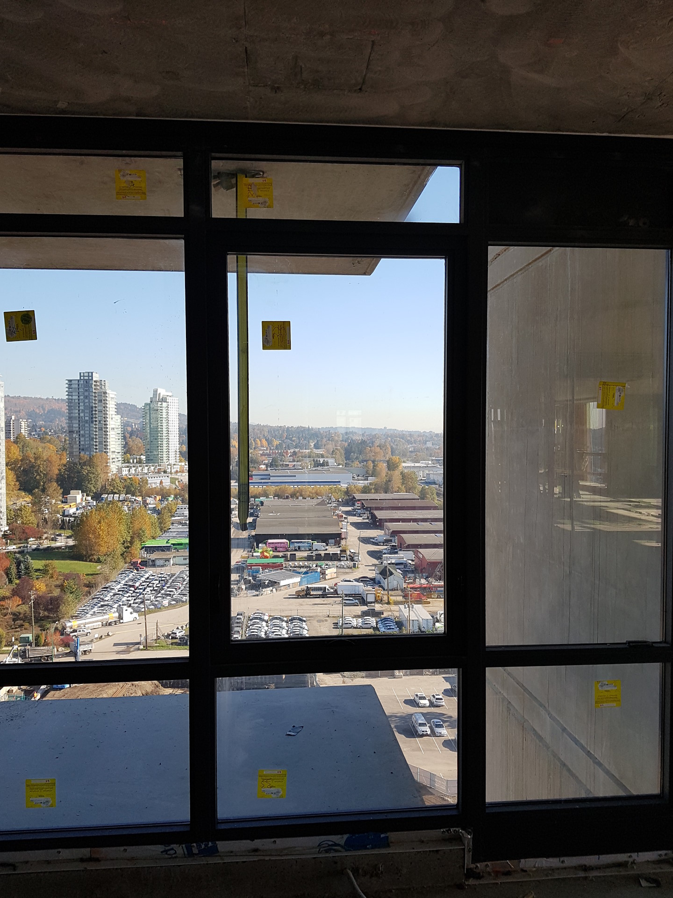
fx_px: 674
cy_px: 449
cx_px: 336
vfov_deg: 67.3
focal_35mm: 26
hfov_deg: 53.1
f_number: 1.7
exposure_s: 1/876
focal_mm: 4.2
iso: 50
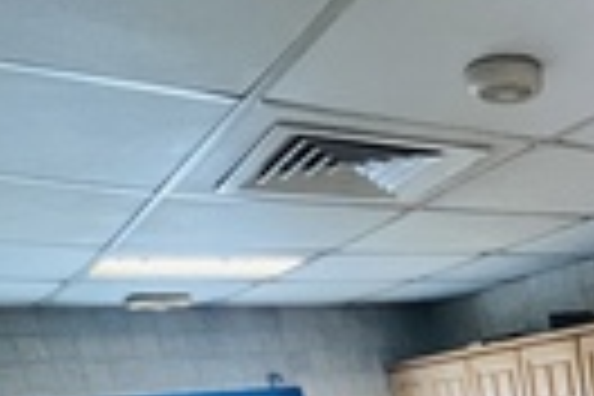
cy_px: 704
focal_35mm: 47
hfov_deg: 34.7
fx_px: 775
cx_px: 686
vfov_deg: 20.6
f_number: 1.8
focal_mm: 1.57
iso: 400
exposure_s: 1/50
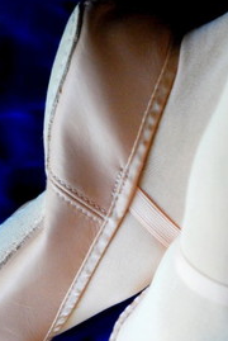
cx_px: 110
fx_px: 2159
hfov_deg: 6.0
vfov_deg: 9.0
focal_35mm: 228
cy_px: 288
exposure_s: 1/60
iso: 1600
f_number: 3.8
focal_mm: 85
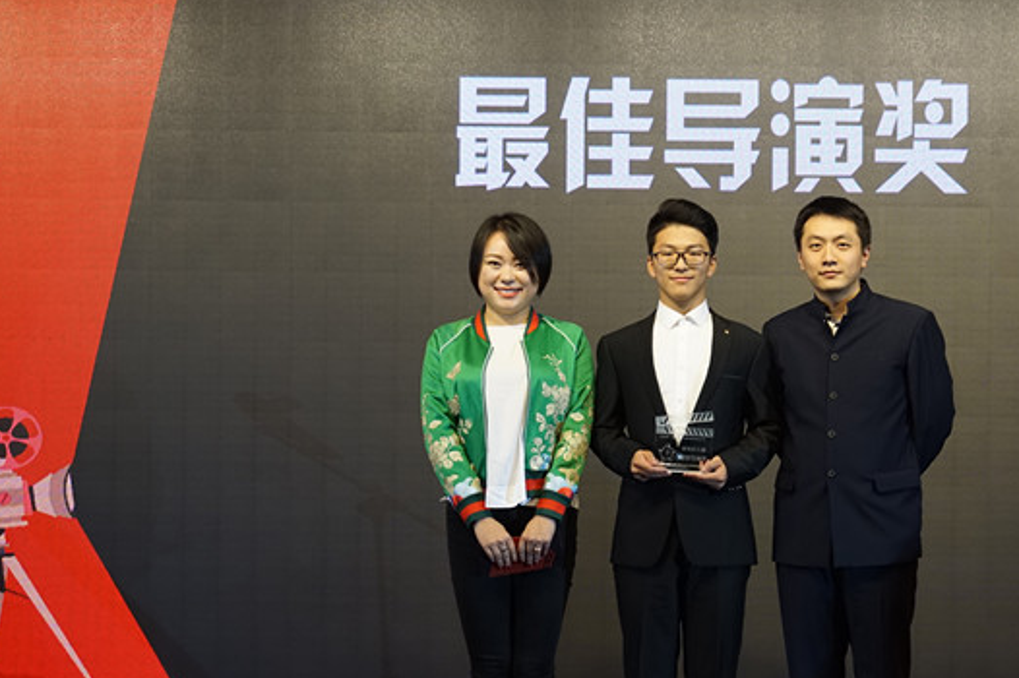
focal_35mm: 73
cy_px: 474
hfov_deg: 27.4
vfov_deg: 18.6
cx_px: 746
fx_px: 2065
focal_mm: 32
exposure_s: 1/60
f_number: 5
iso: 800
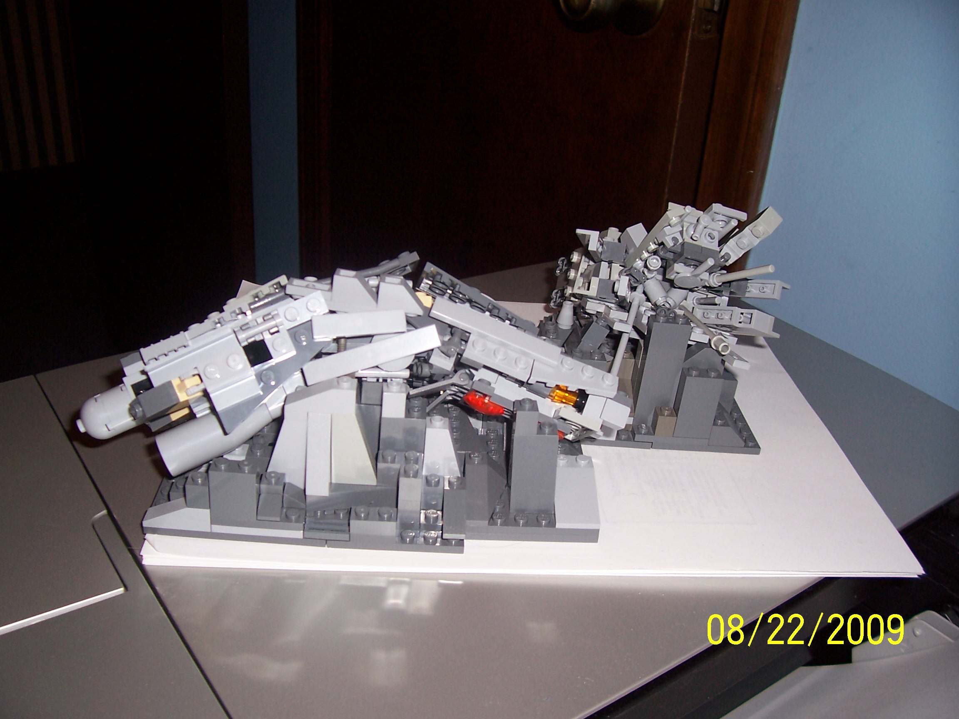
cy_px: 360
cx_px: 480
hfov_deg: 54.0
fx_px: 942
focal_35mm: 34
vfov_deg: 41.8
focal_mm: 5.6
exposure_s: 1/60
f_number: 2.7
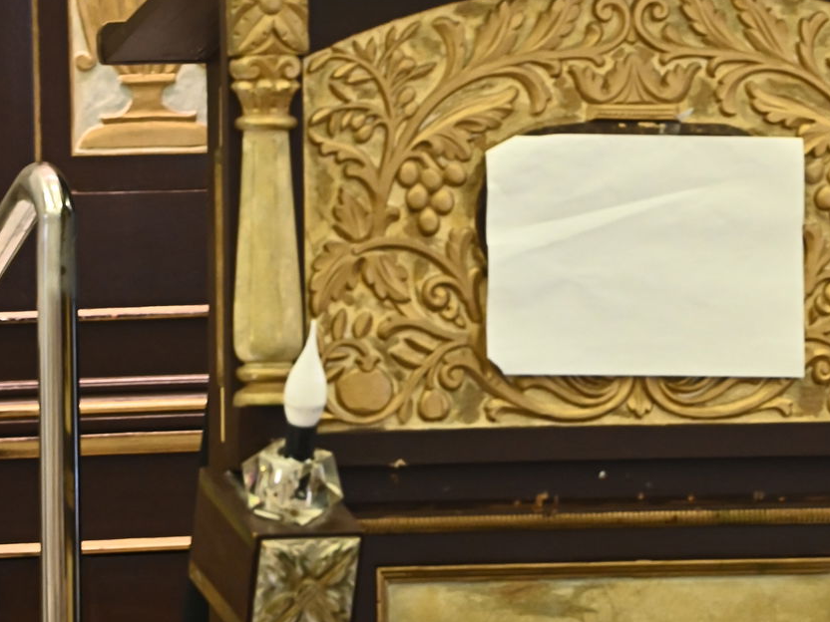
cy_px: -299
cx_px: 374
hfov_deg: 4.7
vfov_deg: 3.5
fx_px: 10190
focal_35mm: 425
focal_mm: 175
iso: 2500
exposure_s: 1/160
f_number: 6.3
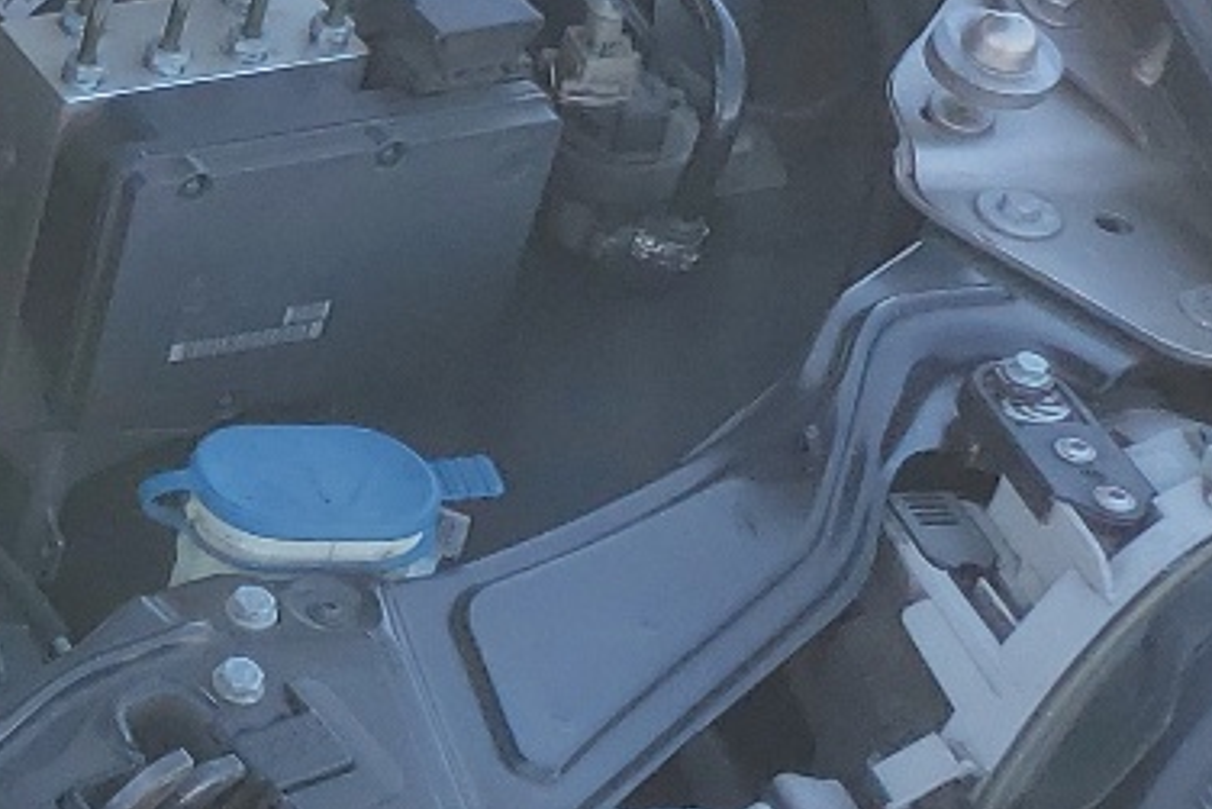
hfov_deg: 14.5
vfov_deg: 11.9
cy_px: 351
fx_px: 3873
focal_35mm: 115
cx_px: -1286
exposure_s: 1/588
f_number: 1.5
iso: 50
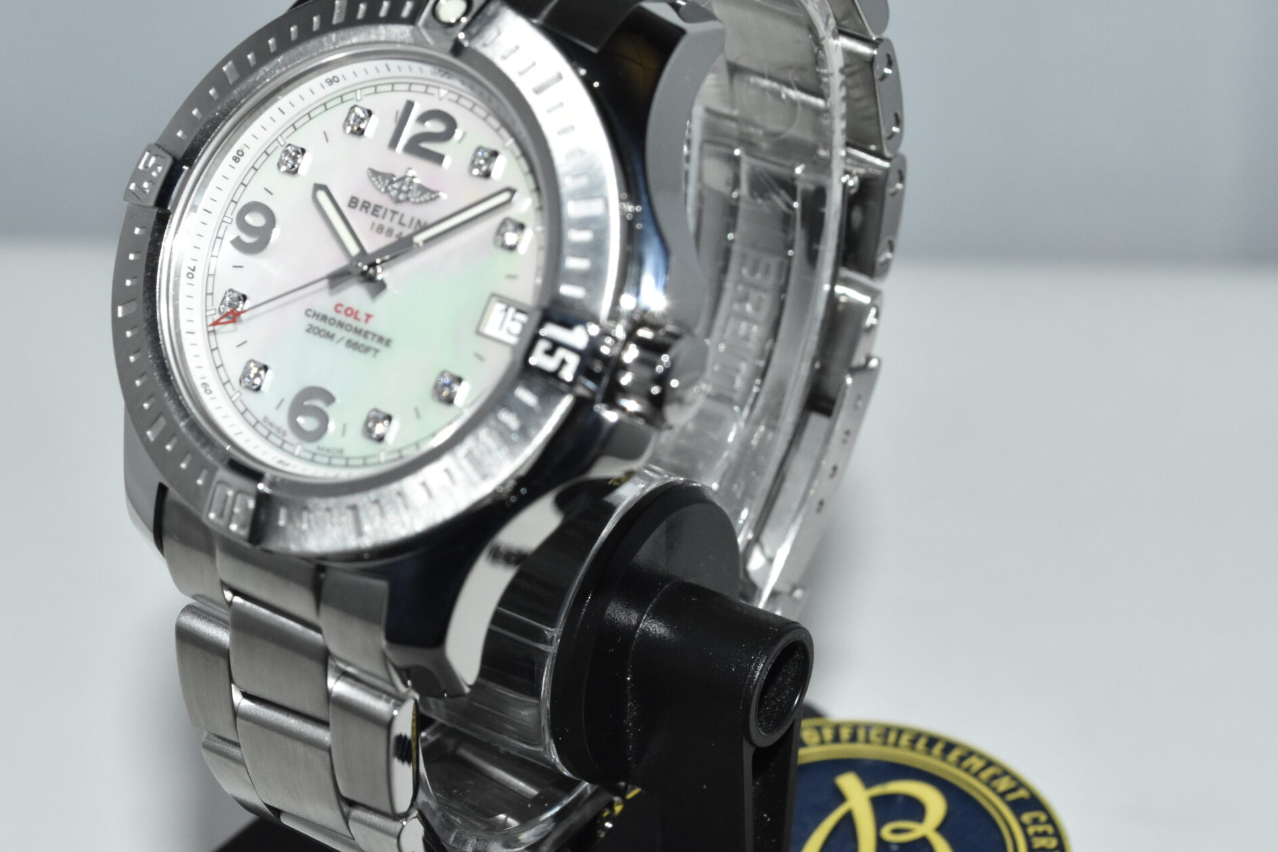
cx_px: 417
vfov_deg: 16.8
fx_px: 2875
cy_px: 306
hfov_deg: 24.9
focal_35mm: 81
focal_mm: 40
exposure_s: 1/60
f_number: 11
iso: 1600
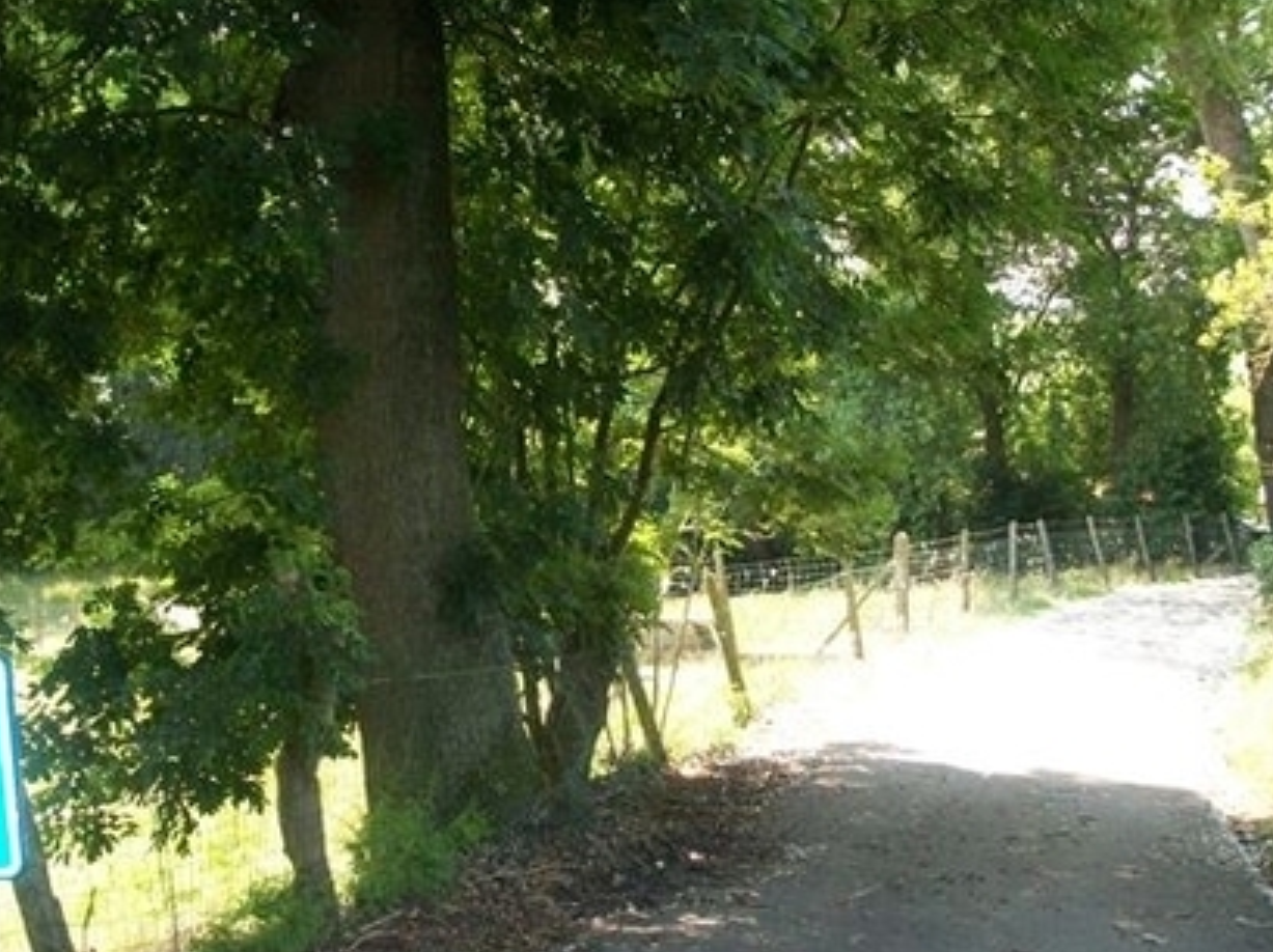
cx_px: 479
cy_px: 492
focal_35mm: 47
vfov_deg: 30.8
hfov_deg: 40.2
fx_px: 1727
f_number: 2.9
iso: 327
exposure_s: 1/500
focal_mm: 5.7
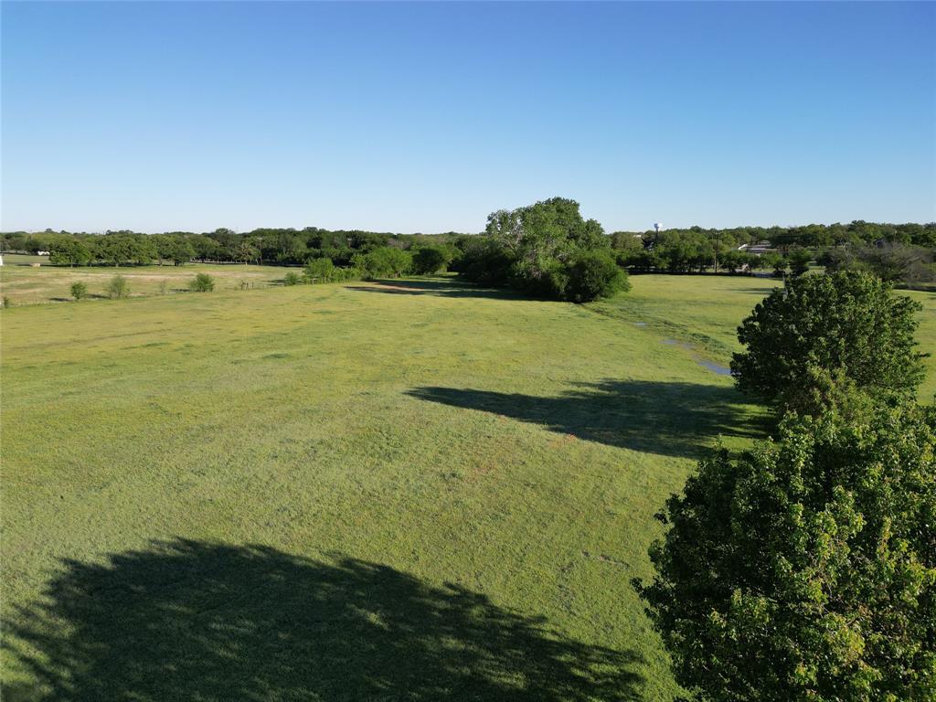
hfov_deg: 71.6
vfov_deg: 56.8
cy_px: 351
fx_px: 649
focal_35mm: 24
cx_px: 468
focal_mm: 6.72
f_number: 1.7
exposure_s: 1/2500
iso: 110
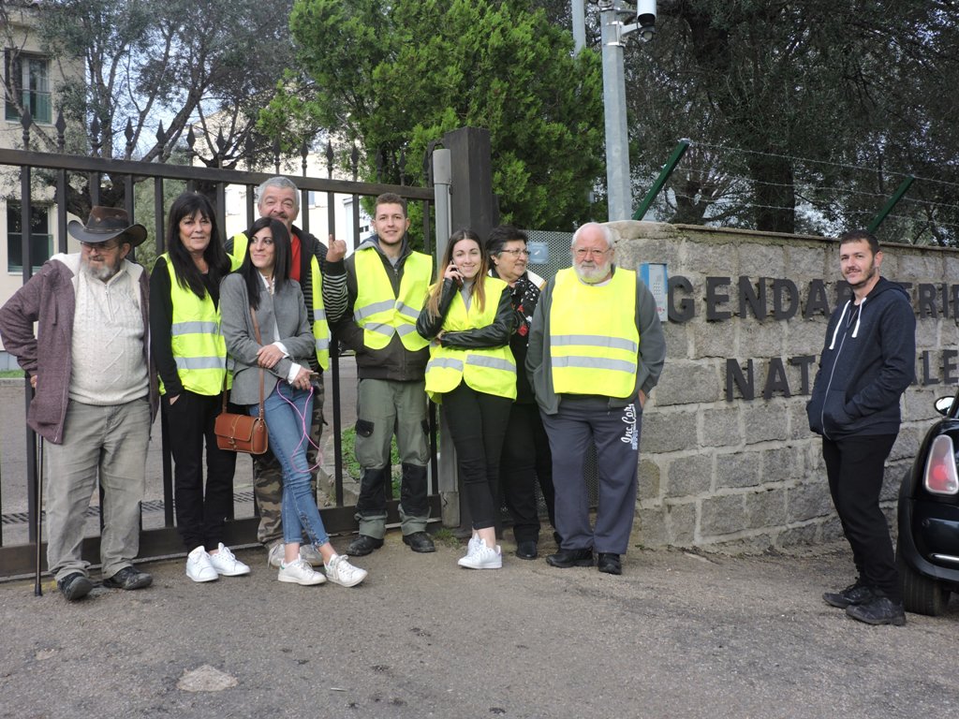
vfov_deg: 36.0
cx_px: 480
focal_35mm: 40
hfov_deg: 46.8
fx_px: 1108
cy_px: 360
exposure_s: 1/100
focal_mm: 7.1
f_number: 3.3
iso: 100
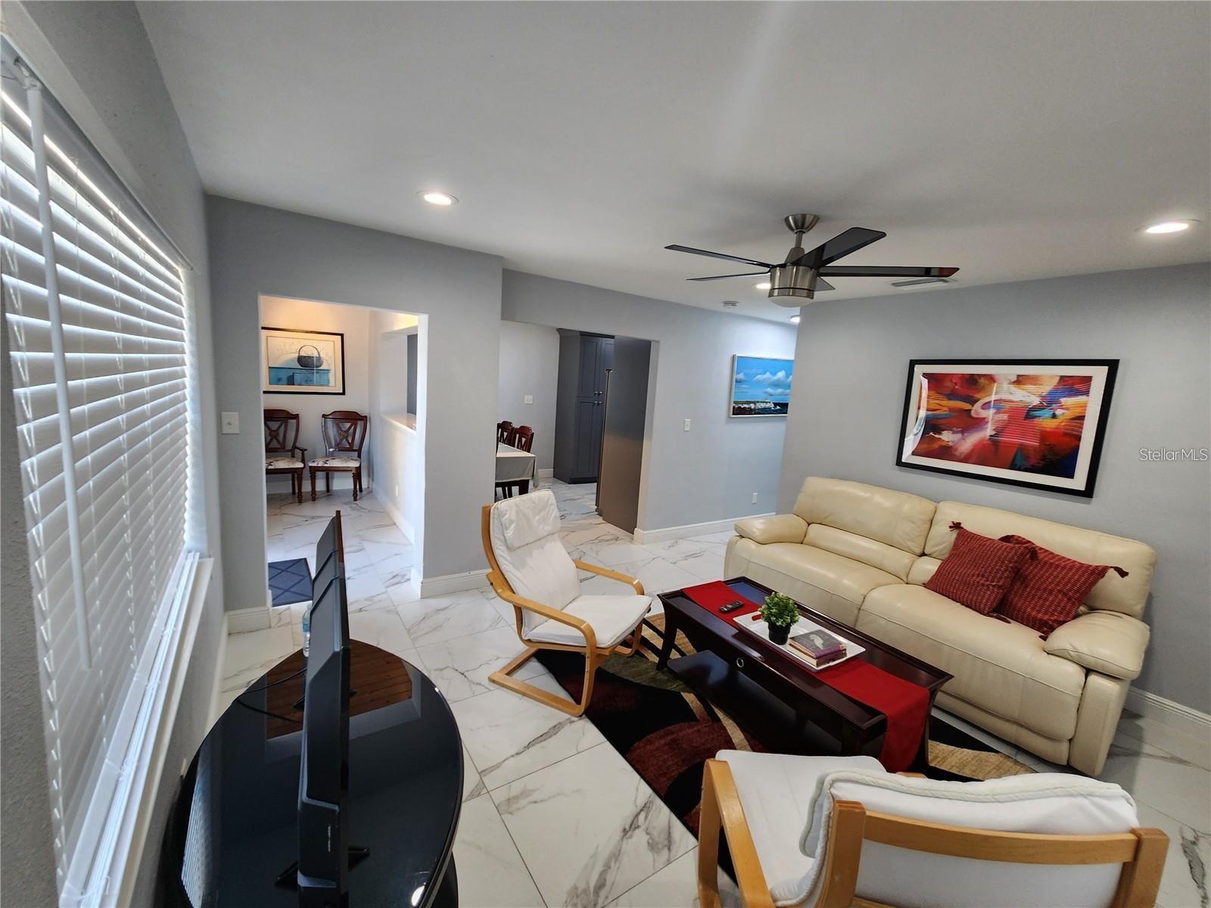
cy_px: 454
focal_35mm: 13
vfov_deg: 89.9
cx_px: 606
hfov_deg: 106.2
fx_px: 455
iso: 160
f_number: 2.2
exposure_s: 1/60
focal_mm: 2.2
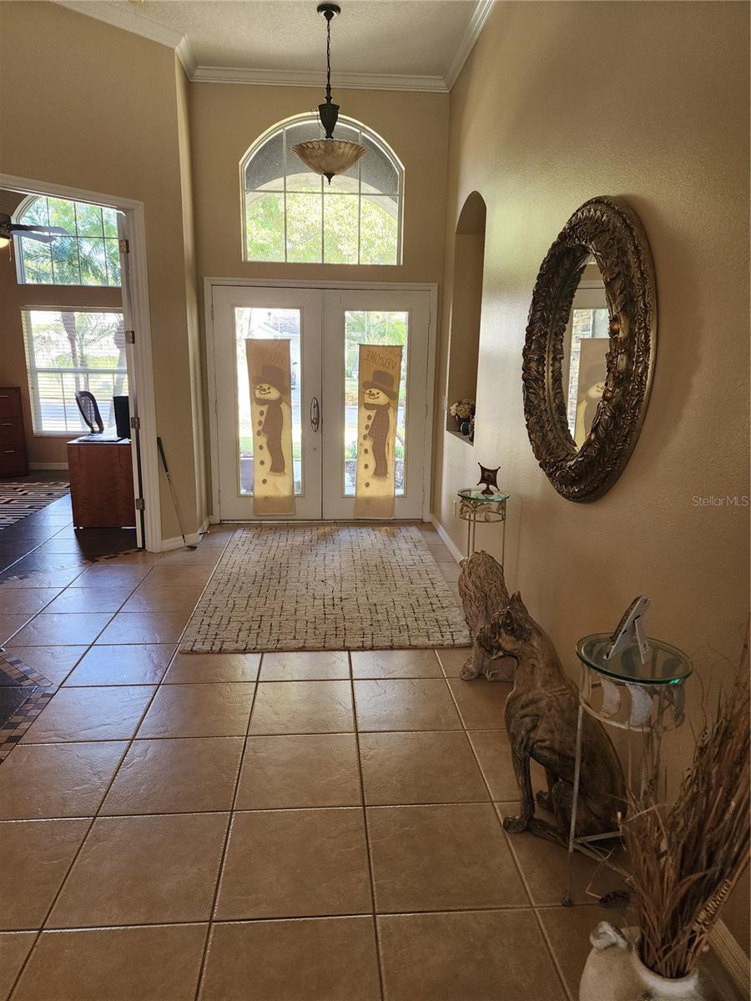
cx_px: 376
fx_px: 665
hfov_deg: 58.9
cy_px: 500
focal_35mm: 23
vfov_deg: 73.9
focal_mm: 6.4
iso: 200
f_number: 1.8
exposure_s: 1/120
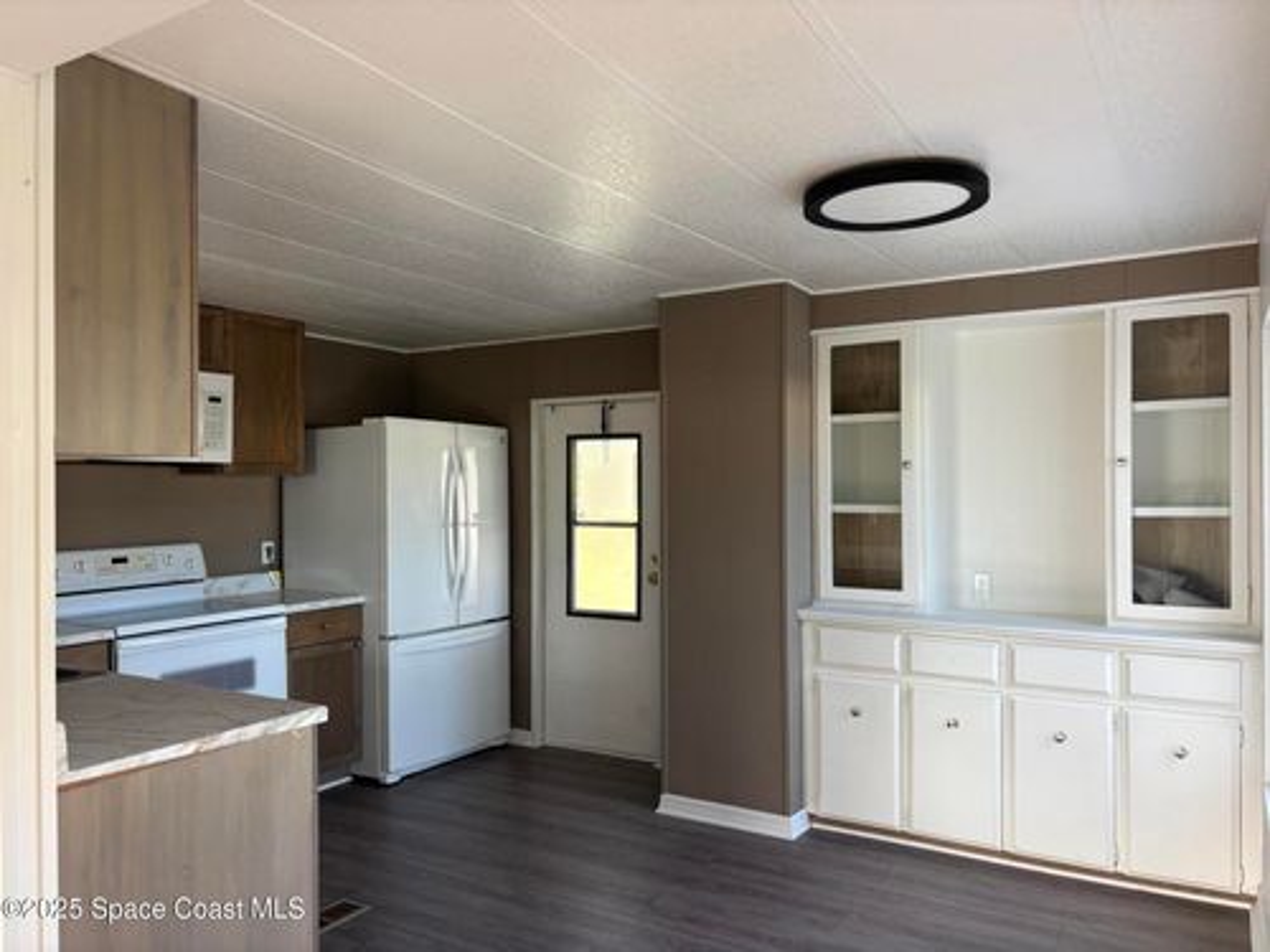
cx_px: 635
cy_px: 476
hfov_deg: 67.3
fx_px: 954
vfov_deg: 53.1
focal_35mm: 26
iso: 80
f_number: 1.6
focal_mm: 5.96
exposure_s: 1/121
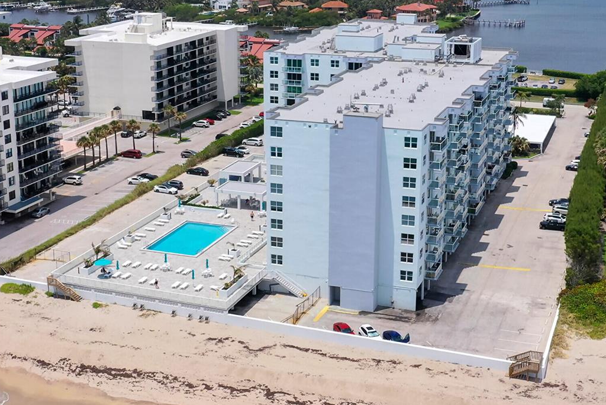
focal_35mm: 56
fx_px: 943
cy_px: 190
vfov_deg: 24.2
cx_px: 294
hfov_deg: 35.6
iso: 100
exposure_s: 1/640
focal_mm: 10.26
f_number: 6.3
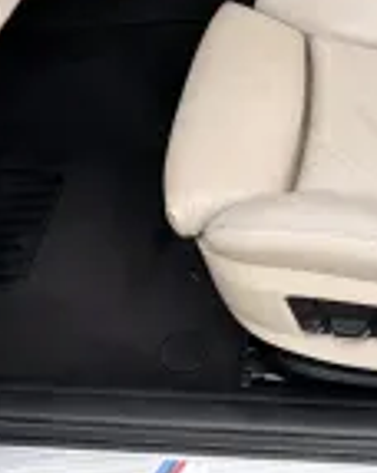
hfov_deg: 25.3
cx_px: 304
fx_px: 825
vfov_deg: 31.0
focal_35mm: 59
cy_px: 79
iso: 80
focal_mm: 6.76
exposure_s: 1/637
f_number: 1.78
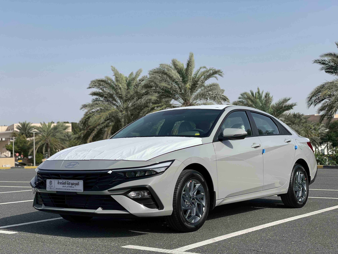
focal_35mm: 52
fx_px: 508
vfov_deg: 28.0
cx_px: 169
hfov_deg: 36.8
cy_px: 127
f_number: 2
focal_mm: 6
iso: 32
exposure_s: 1/4348
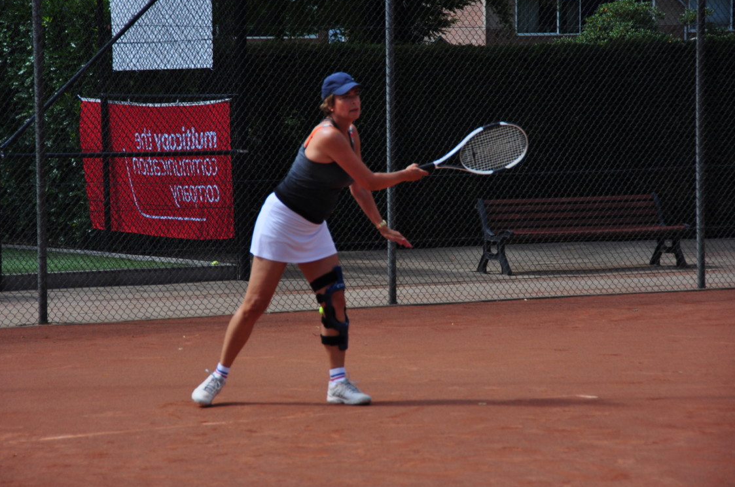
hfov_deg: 13.8
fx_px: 3028
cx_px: 357
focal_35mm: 149
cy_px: 234
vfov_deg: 9.2
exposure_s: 1/1000
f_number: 5.3
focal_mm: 95
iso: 200
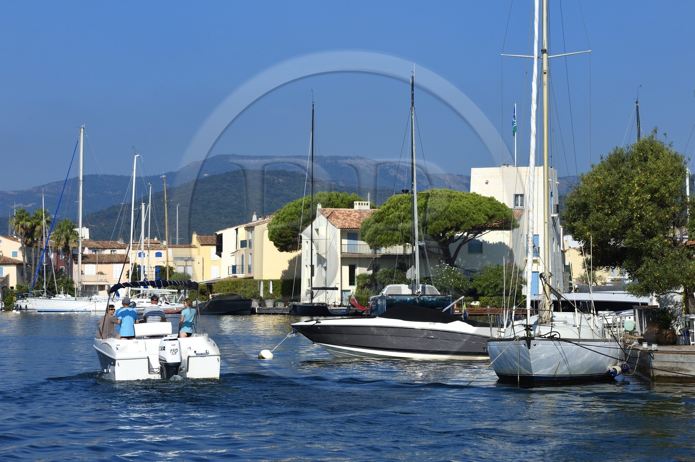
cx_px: 348
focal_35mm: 125
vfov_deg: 10.9
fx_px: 2411
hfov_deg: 16.4
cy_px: 231
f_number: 11
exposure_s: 1/320
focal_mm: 125
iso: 200
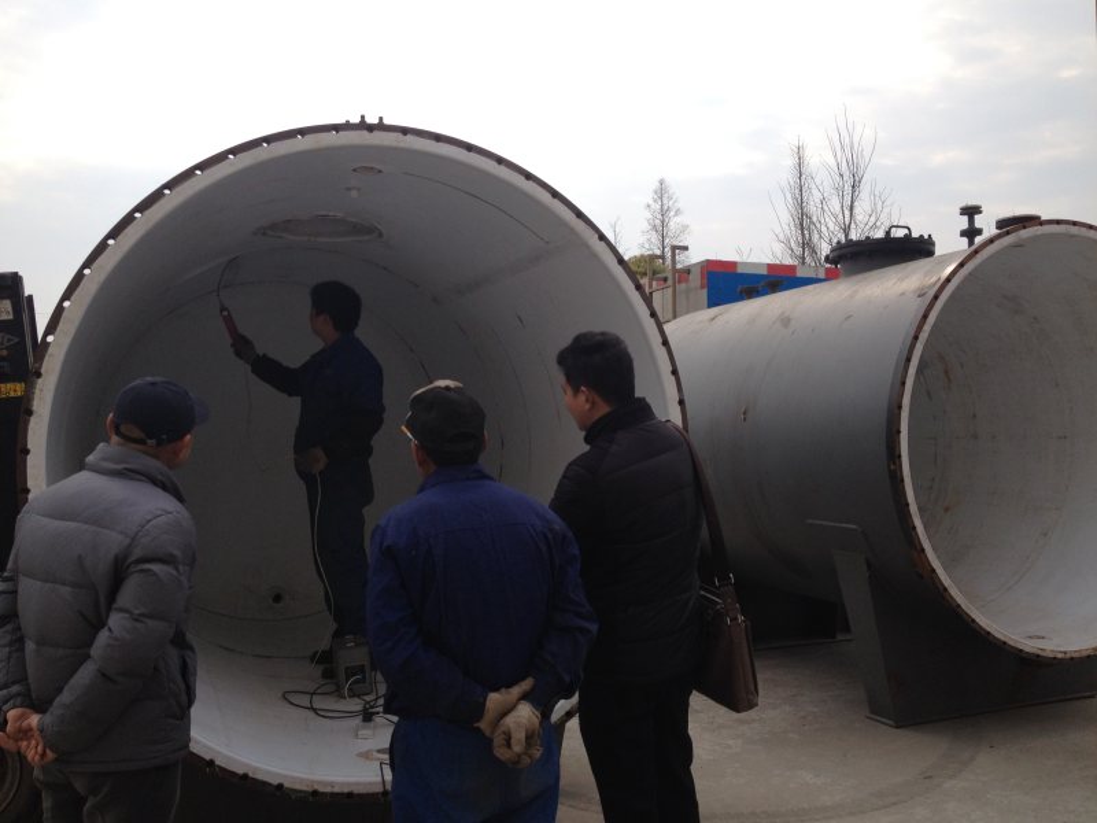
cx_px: 548
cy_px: 412
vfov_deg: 40.7
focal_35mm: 35
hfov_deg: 52.6
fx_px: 1109
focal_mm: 4.28
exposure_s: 1/1381
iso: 50
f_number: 2.4
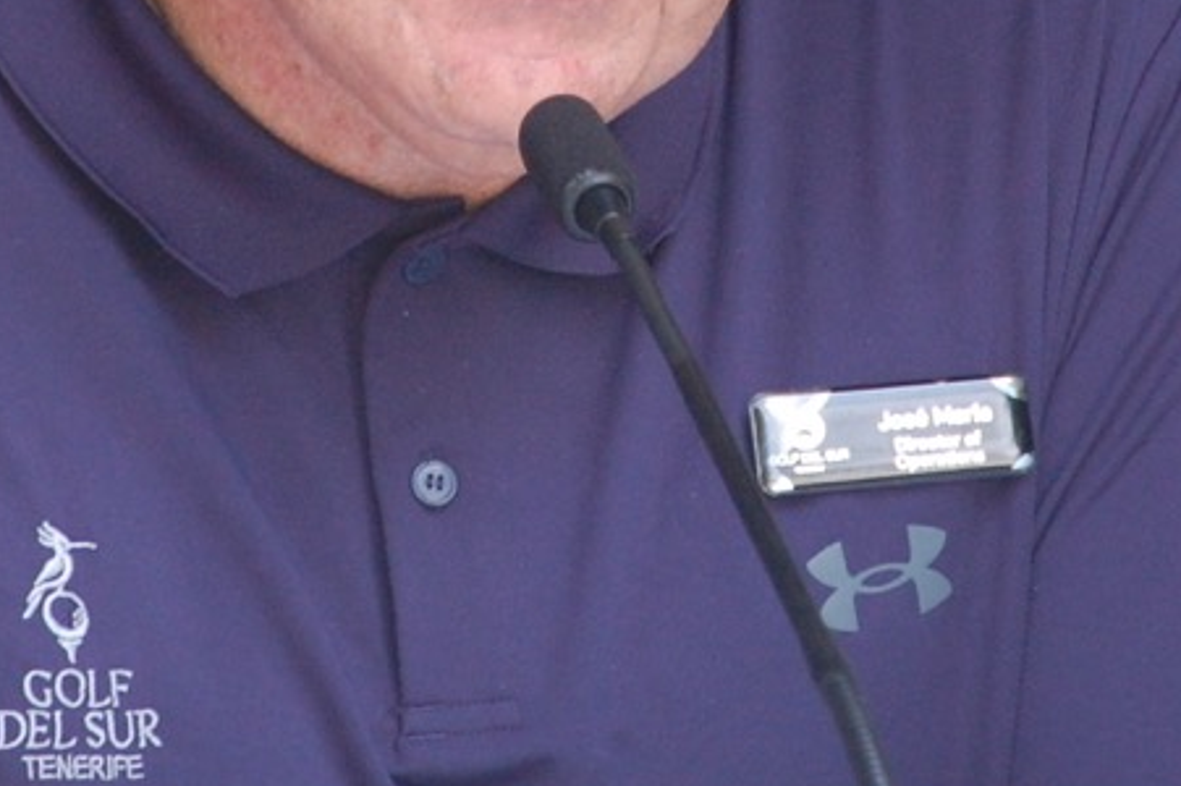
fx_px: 18830
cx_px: 555
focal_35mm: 574
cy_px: -41
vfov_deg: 2.4
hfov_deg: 3.6
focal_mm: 135
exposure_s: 1/80
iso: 800
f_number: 5
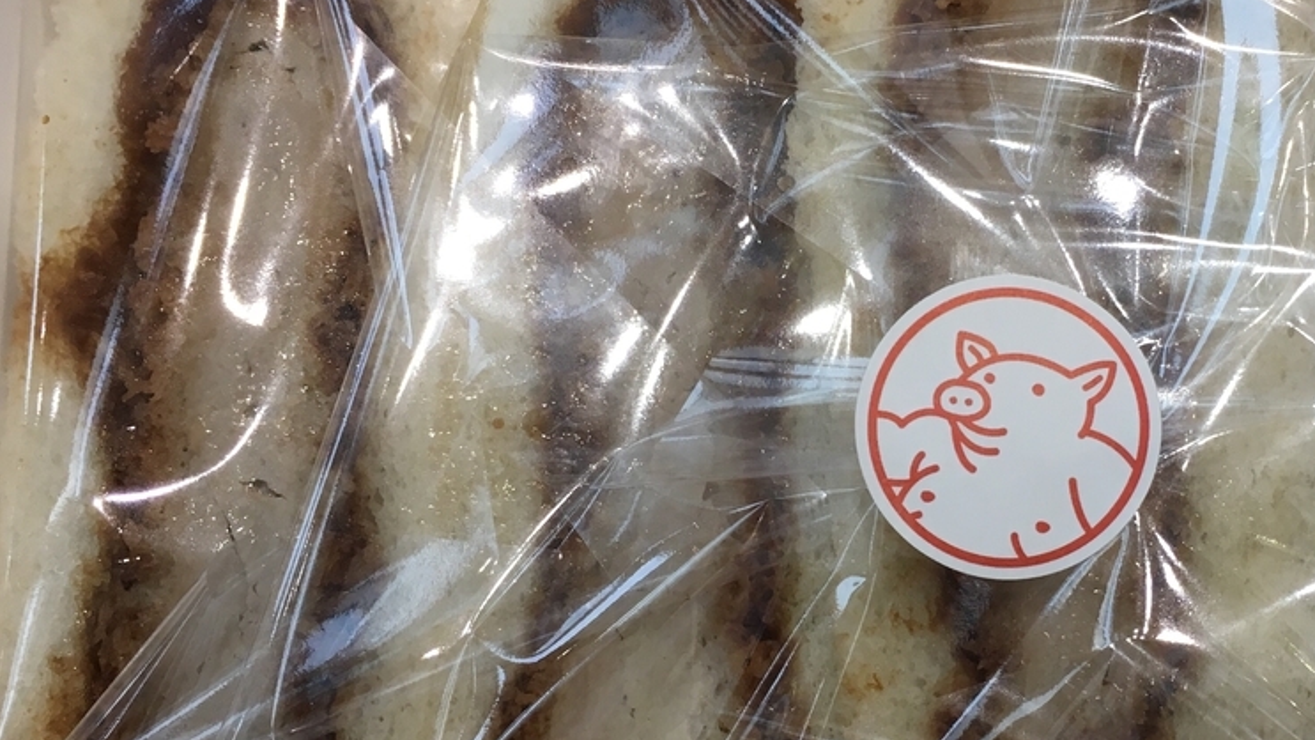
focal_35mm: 51
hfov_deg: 39.9
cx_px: 917
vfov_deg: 23.5
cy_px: 421
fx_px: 1778
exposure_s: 1/40
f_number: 2.2
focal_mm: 4.15
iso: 25
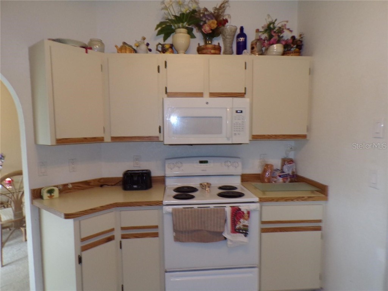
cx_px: 194
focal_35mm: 24
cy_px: 146
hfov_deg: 71.6
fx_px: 269
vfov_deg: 56.8
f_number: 3
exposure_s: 1/34
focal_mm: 4.3
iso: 200
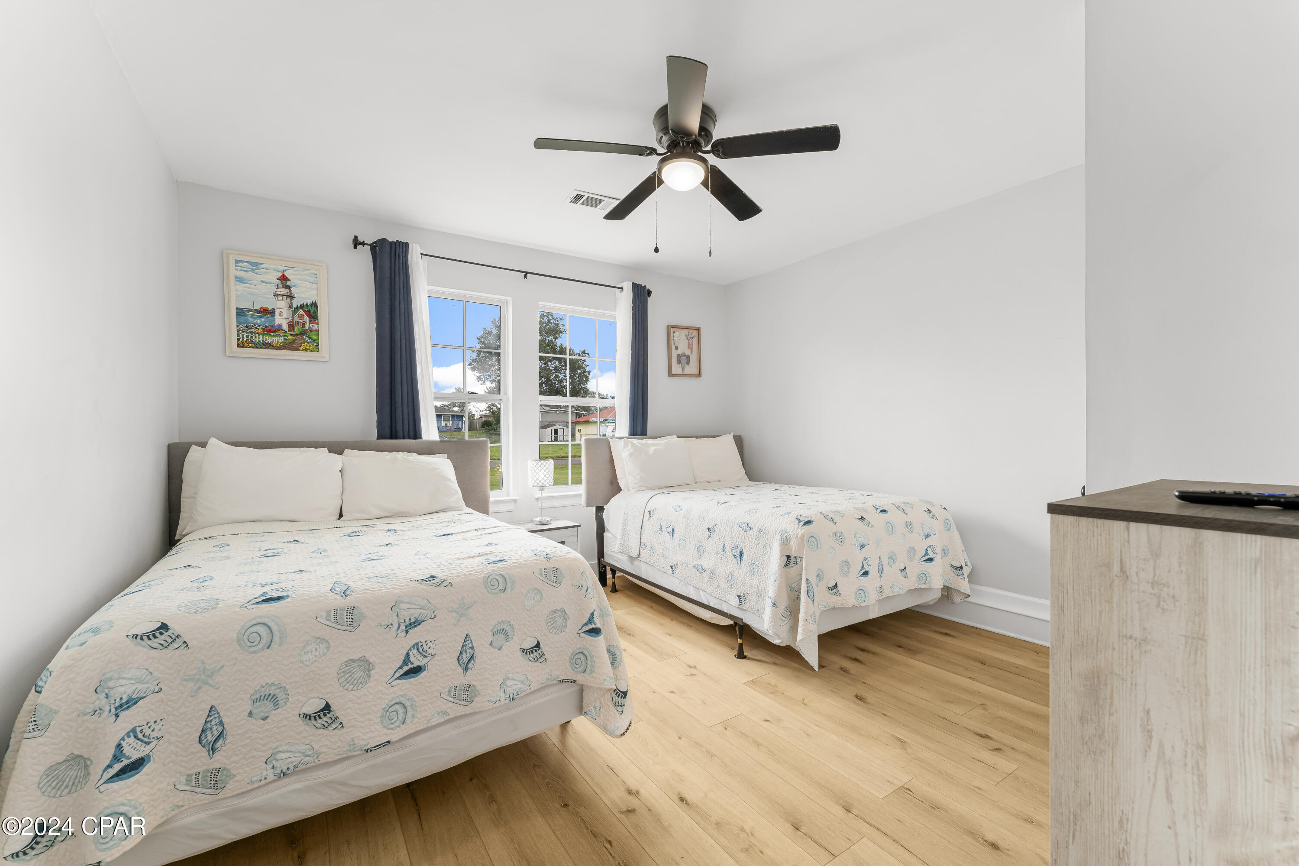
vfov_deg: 81.2
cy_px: 433
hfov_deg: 104.3
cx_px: 650
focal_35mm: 14
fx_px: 505
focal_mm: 14
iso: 400
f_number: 8
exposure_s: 1/13
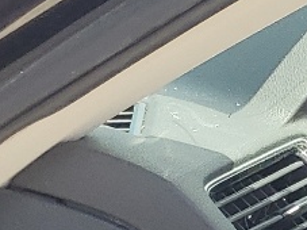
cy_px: 310
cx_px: 898
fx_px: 1622
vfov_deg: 8.0
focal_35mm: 183
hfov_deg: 9.0
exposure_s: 1/714
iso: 50
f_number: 1.5
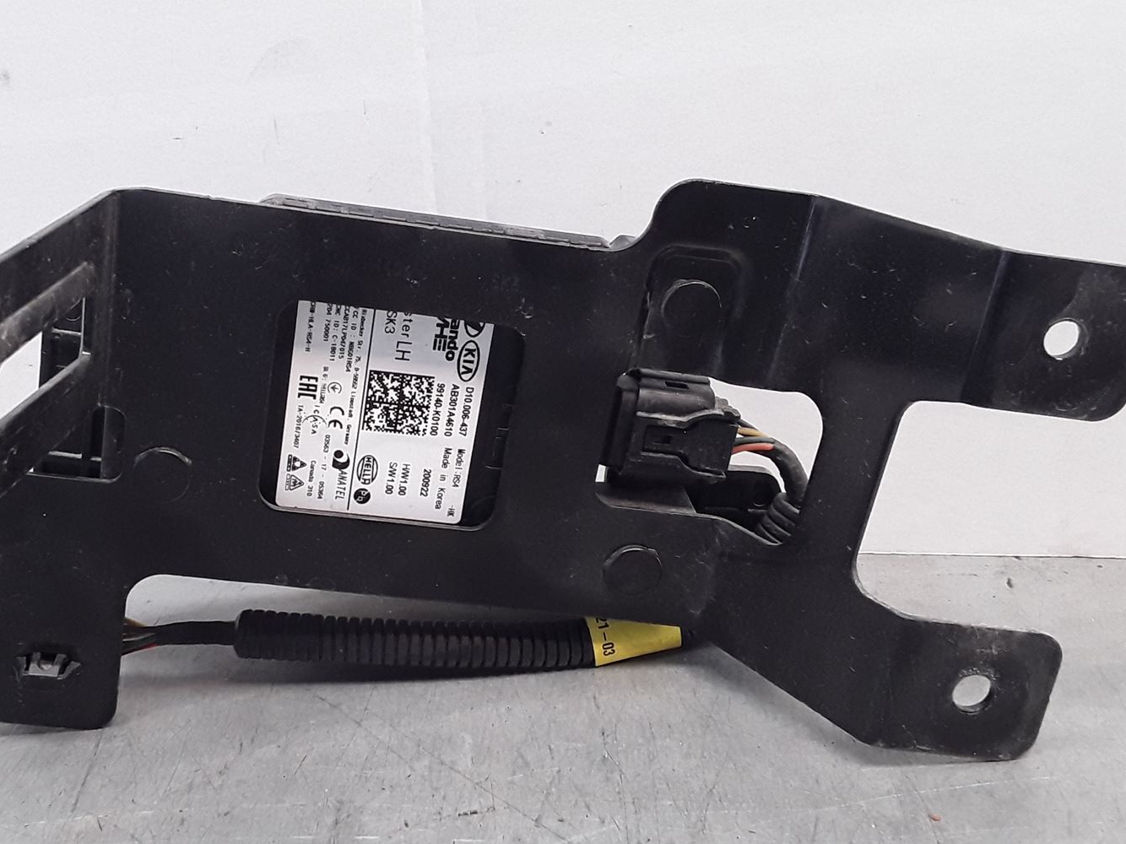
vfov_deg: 33.6
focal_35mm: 43
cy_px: 430
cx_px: 404
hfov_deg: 43.4
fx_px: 1398
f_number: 1.9
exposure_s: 1/100
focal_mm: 2.91
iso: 100
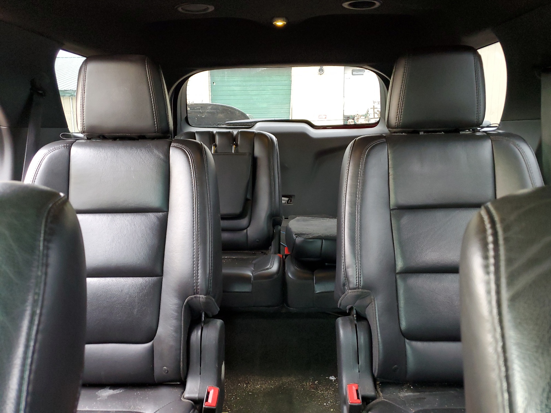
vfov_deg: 53.1
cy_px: 206
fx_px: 414
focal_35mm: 26
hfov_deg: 67.3
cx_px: 276
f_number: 1.5
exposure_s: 1/60.2
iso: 192
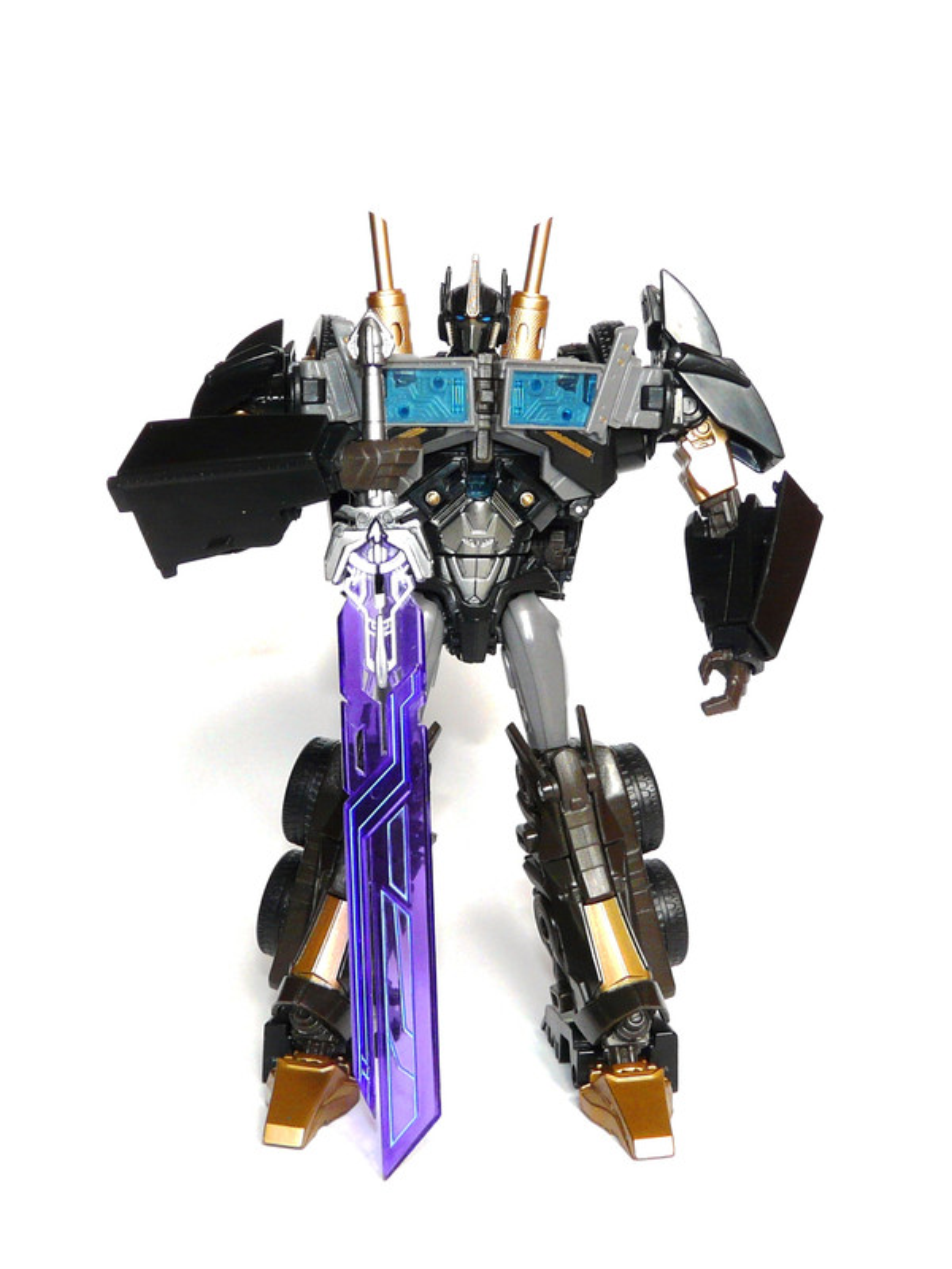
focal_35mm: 39
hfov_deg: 36.8
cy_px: 634
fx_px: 1430
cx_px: 476
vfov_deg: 47.9
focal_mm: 6.4
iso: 100
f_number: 3.6
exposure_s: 1/125
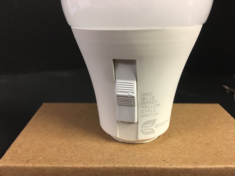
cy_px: 88
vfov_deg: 48.2
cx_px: 118
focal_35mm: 29
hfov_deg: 61.7
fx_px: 197
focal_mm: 4.15
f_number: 2.2
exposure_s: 1/15
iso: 100
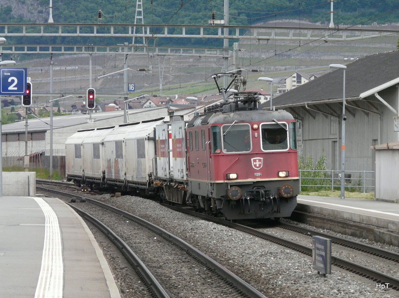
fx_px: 2014
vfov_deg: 8.5
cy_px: 149
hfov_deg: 11.3
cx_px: 200
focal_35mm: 175
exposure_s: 1/250
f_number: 4
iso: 200
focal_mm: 28.8
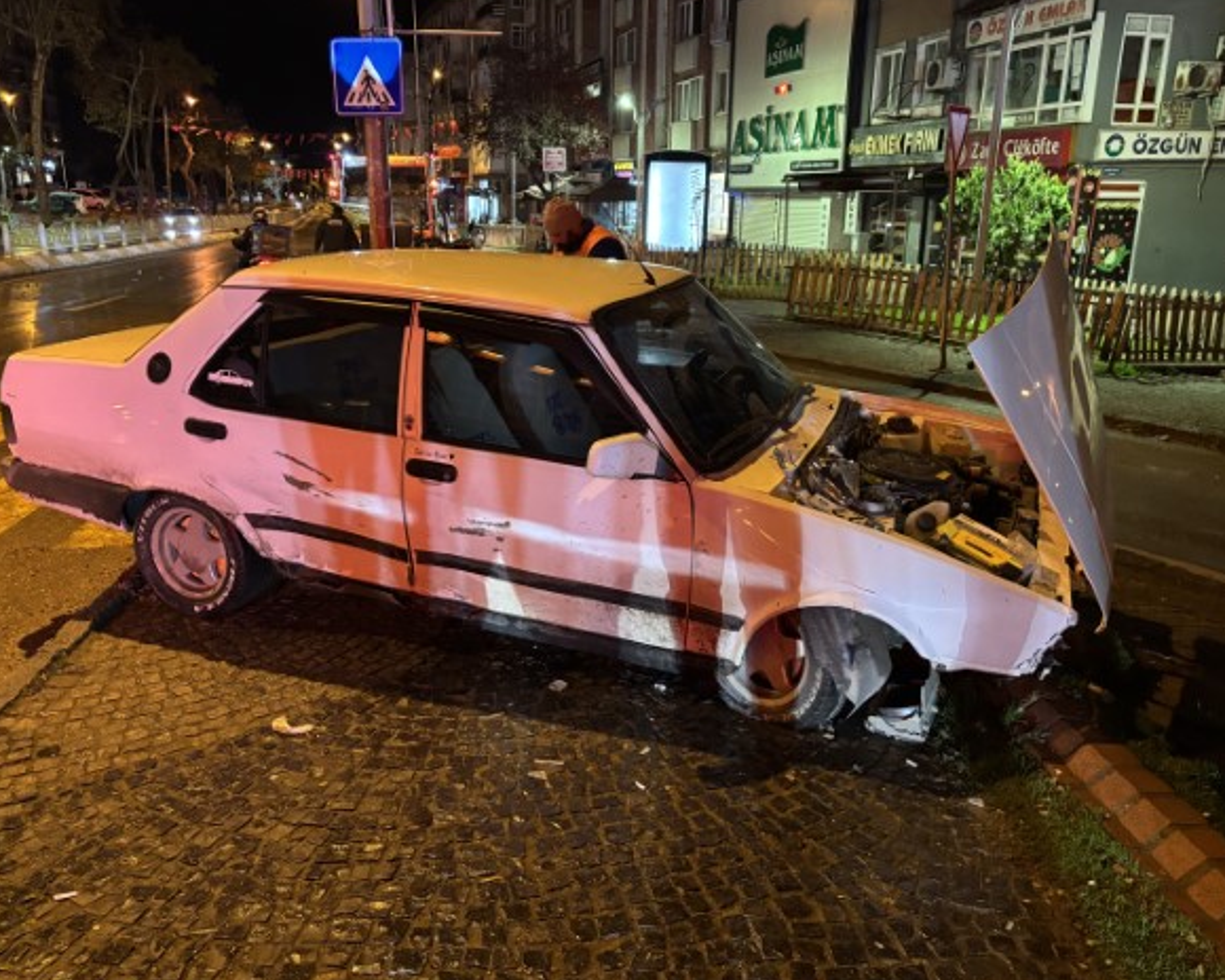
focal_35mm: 28
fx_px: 1015
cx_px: 598
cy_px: 484
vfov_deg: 51.5
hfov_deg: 62.2
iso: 500
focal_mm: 5.96
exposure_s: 1/25
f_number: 1.6
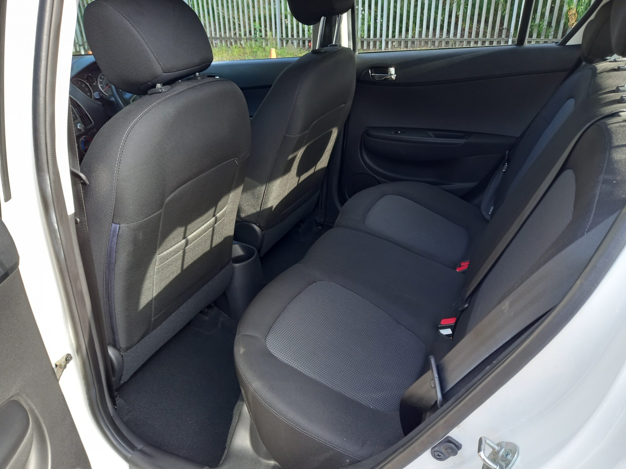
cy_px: 242
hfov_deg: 67.3
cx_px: 308
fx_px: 470
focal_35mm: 26
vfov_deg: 53.0
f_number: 2
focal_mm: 4.6
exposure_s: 1/50
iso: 50
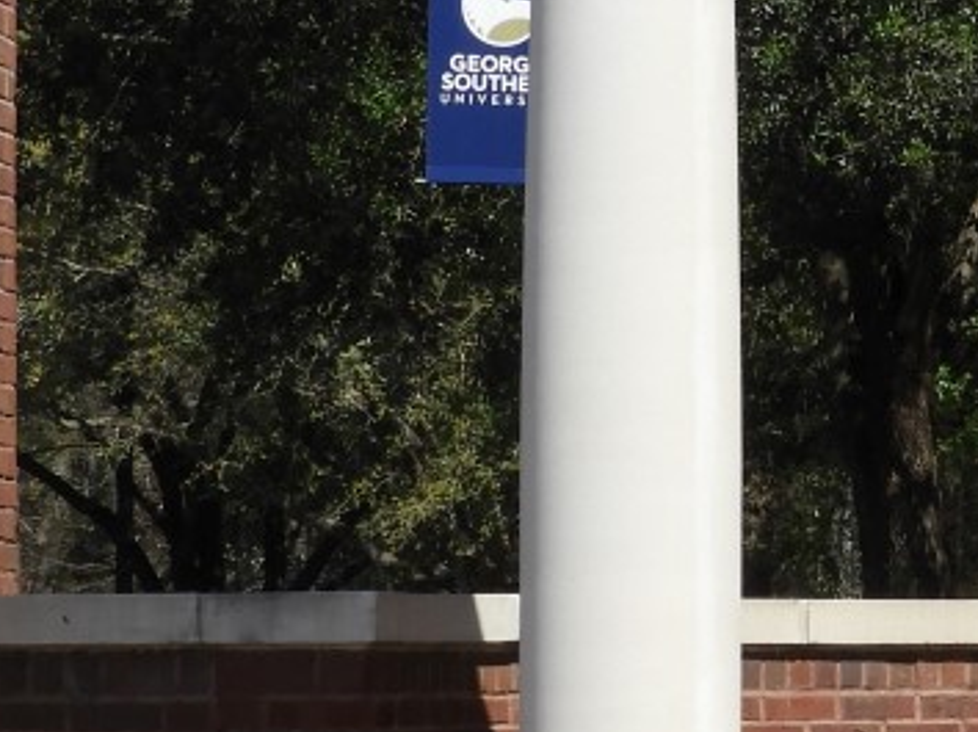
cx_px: 1459
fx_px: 6324
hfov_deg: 8.6
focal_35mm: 224
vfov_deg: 6.6
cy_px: 453
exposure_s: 1/1000
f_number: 4
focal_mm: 9.9
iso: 100
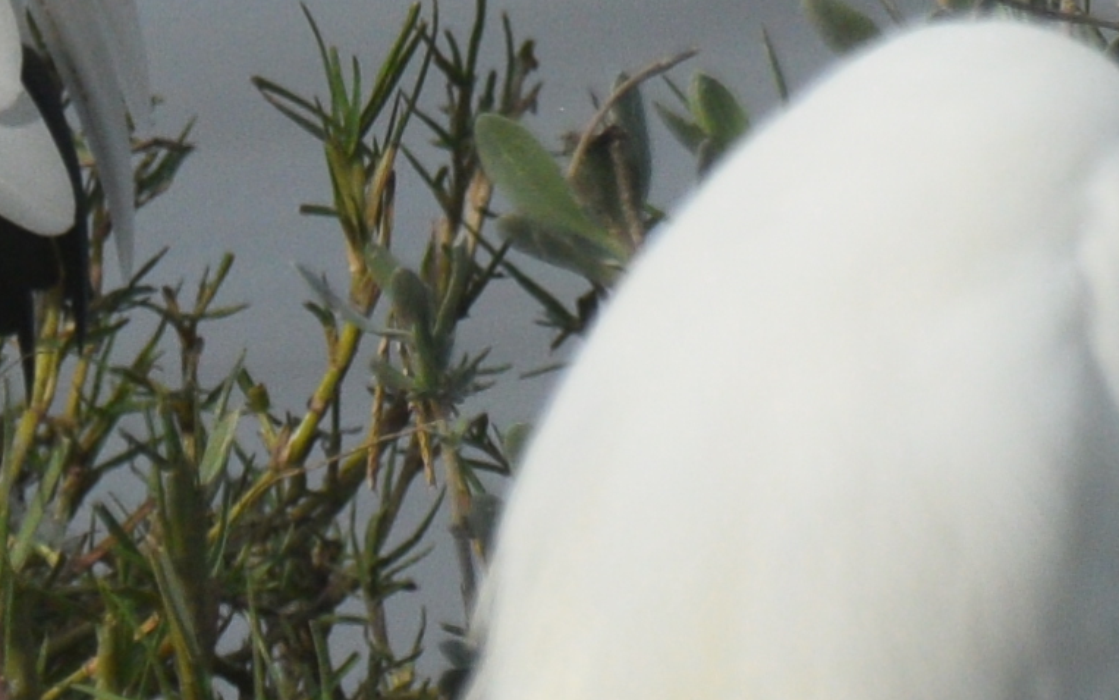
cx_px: -848
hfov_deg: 0.6
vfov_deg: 0.4
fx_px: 106379
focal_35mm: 3488
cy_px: -881
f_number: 8
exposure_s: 1/2000
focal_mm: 290
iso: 400
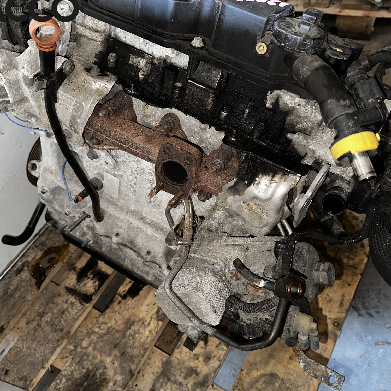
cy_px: 194
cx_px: 186
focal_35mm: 29
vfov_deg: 55.6
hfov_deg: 55.6
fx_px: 371
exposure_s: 1/5
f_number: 1.78
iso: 100
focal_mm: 6.86
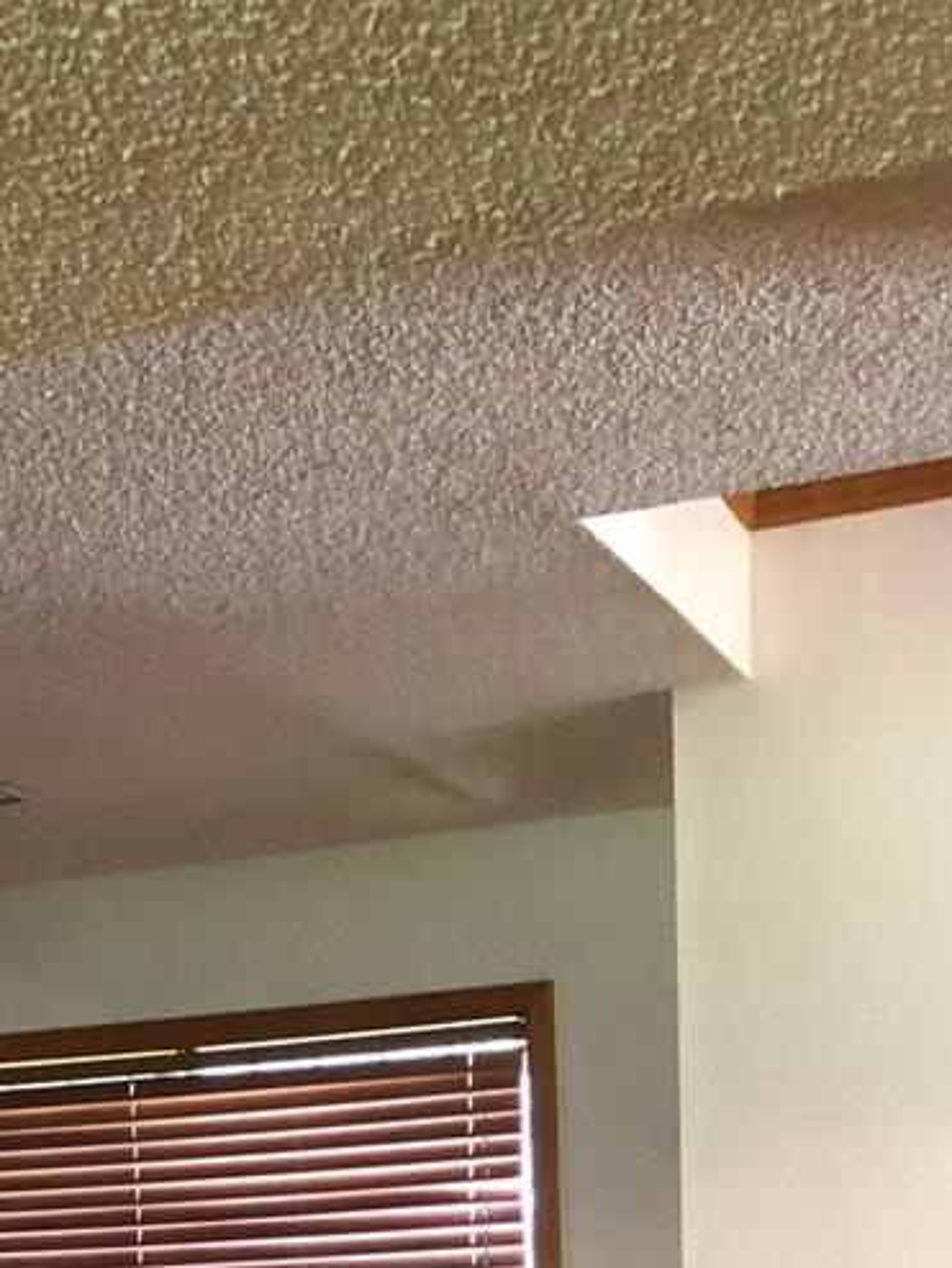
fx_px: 2491
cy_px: 1496
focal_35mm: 68
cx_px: 190
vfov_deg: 25.7
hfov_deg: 21.4
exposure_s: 1/10
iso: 100
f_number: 1.8
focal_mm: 3.99
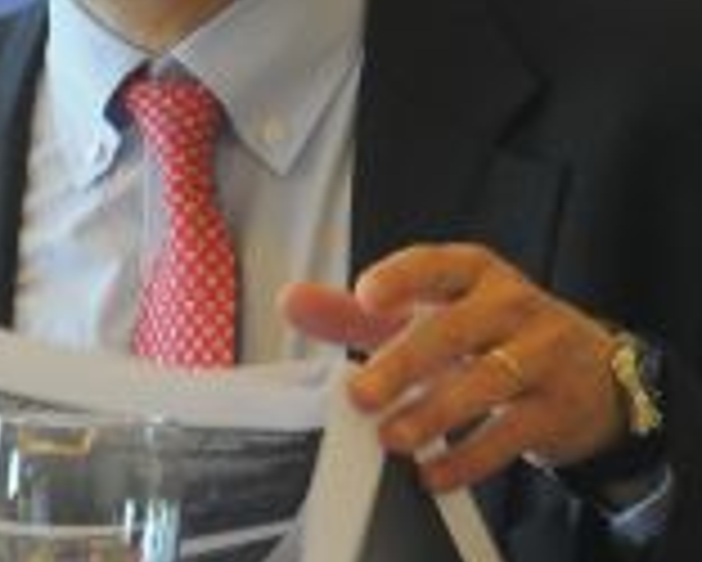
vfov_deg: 2.6
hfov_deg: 3.3
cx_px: 216
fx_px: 12349
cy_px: 101
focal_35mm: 594
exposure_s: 1/80
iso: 1250
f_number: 4
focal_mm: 110
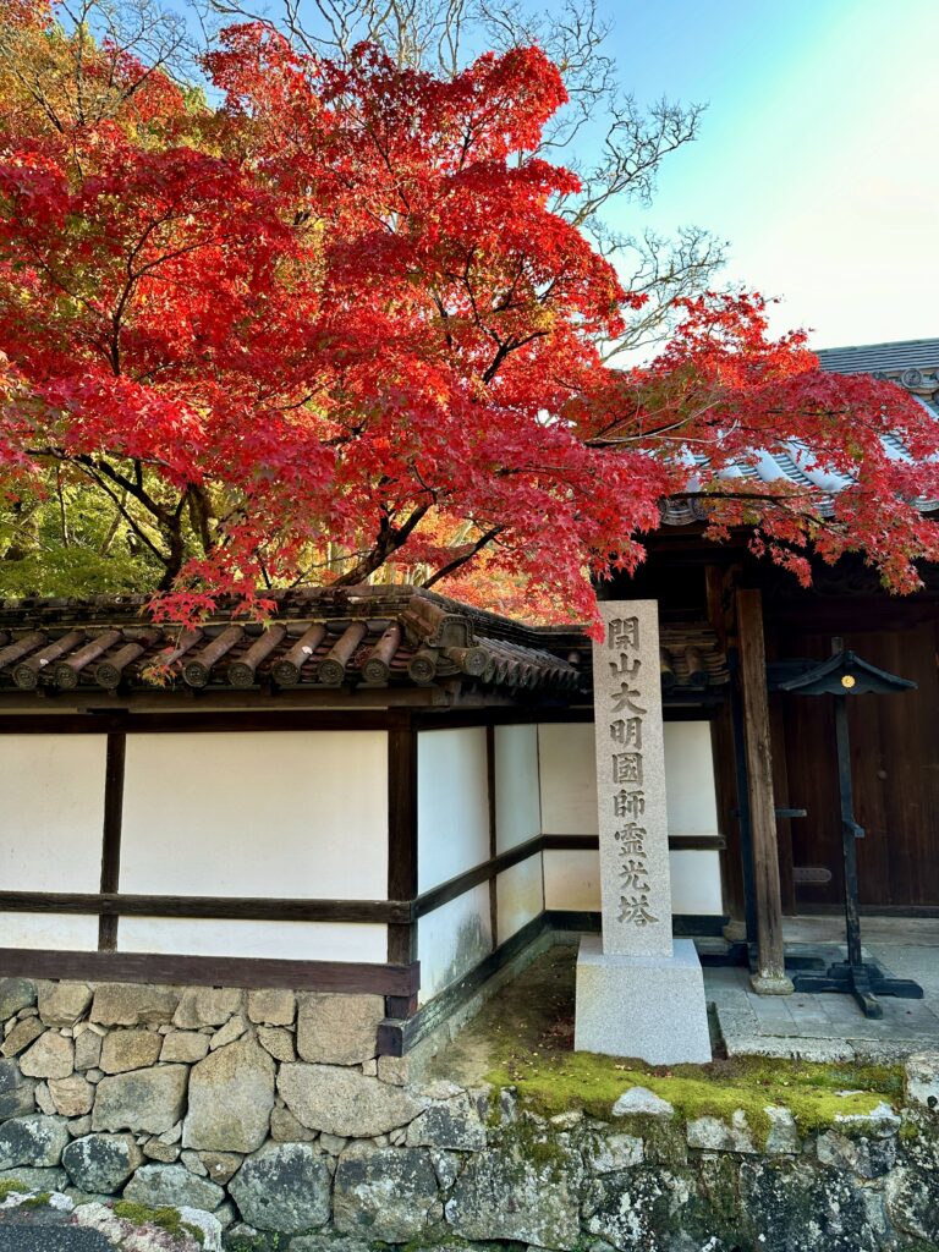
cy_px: 626
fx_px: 868
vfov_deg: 71.6
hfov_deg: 56.8
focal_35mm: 24
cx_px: 470
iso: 80
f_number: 1.78
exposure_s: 1/273
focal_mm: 6.86
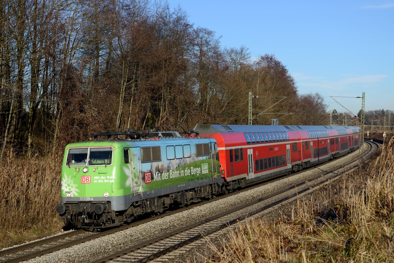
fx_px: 766
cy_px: 132
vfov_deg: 19.5
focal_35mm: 70
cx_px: 197
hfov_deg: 28.8
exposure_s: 1/1600
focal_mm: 70
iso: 200
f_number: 5.6
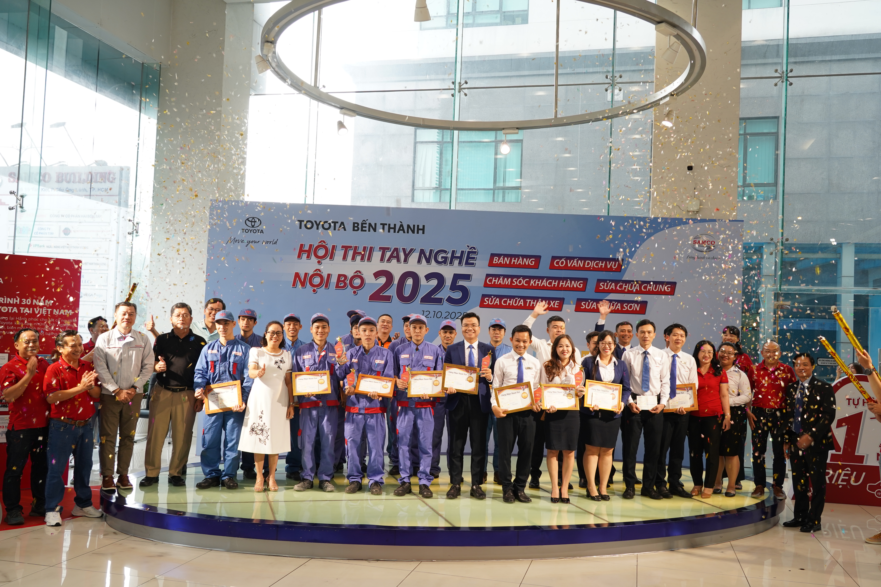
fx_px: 783
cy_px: 294
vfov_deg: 41.1
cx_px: 440
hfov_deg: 58.7
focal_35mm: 32
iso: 400
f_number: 5.6
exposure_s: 1/40
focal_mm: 32
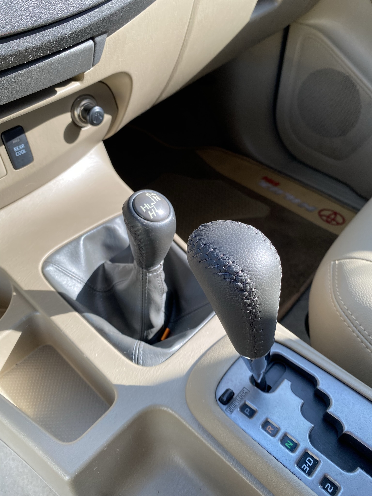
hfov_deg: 53.1
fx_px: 373
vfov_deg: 67.3
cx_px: 186
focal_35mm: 26
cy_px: 248
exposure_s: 1/121
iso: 100
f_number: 1.8
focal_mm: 4.25
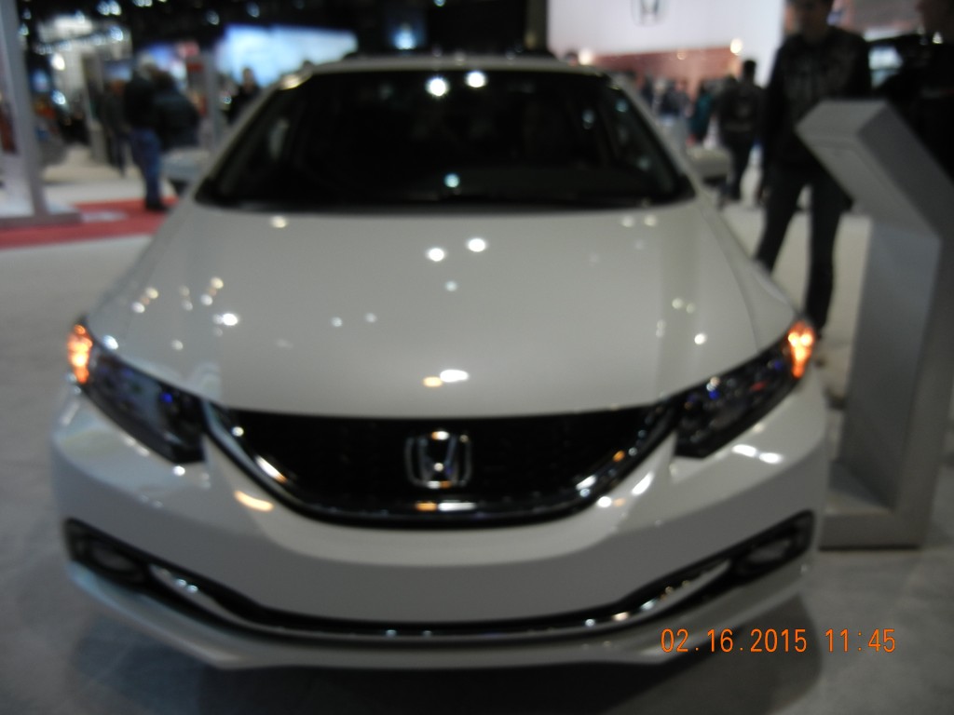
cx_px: 477
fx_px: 827
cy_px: 358
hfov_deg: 60.0
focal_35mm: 30
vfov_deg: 46.8
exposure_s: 1/58.2
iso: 160
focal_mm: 5.4
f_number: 3.5
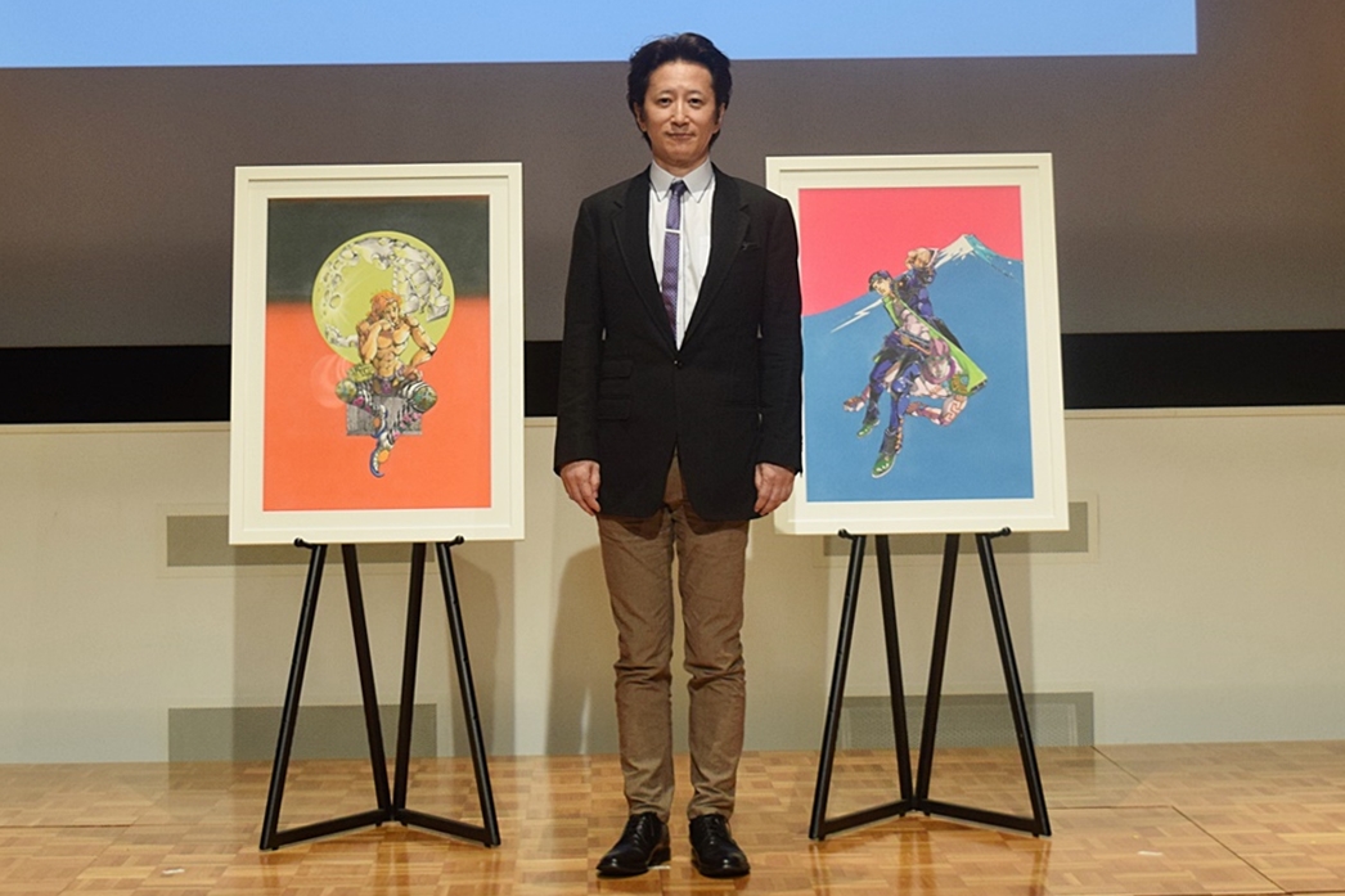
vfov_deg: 30.8
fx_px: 1625
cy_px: 448
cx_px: 672
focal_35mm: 44
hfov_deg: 45.0
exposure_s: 1/125
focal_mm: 29
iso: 800
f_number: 5.6
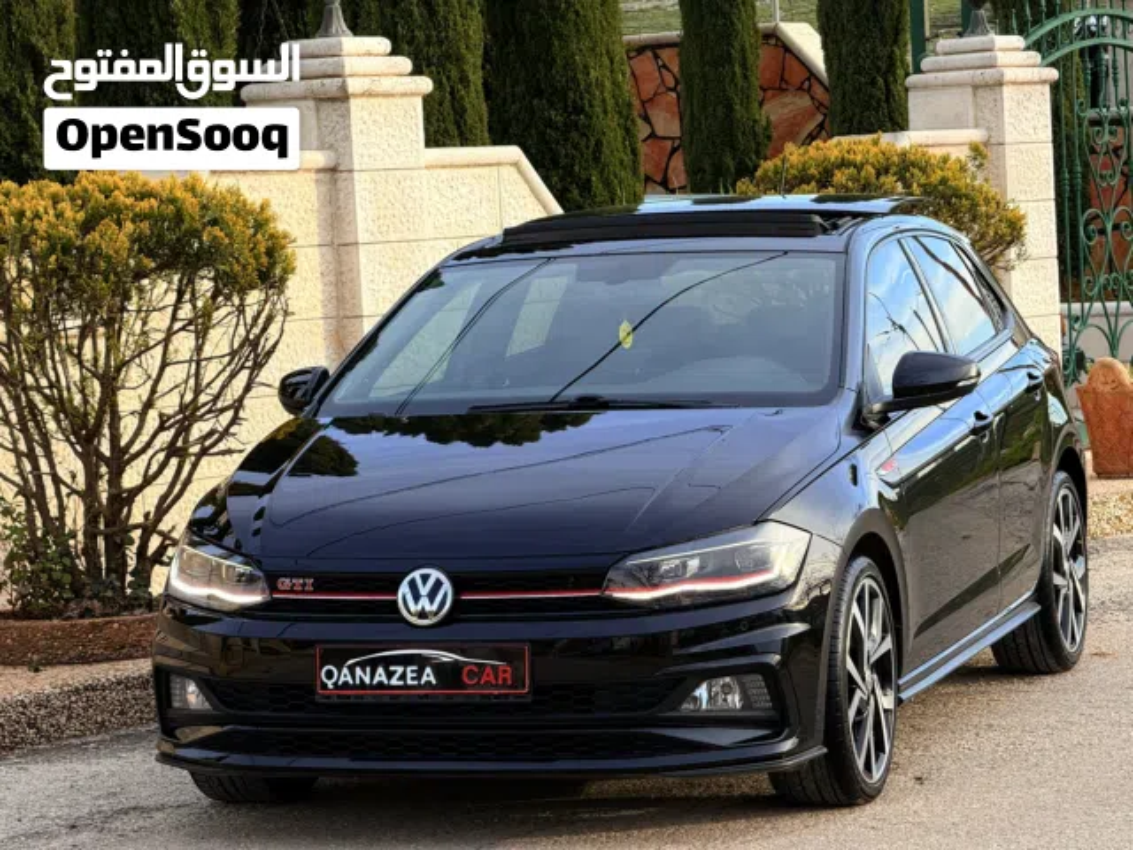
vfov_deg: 12.3
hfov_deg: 16.4
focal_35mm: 120
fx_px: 3928
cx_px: 566
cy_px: 425
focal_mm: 15.66
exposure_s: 1/274
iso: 50
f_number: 2.8
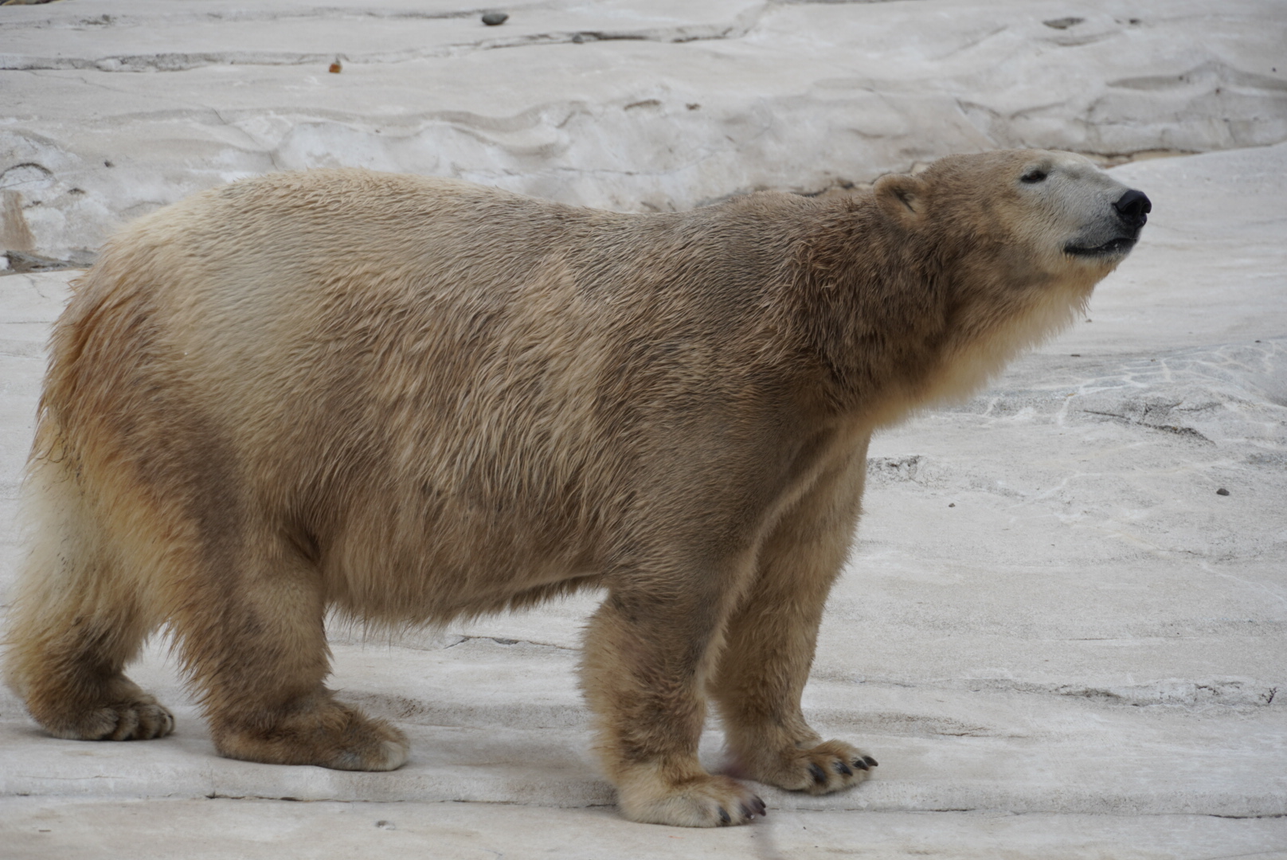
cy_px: 430
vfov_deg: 6.8
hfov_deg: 10.2
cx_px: 644
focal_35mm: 202
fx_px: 7244
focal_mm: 135
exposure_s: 1/400
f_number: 7.1
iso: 100
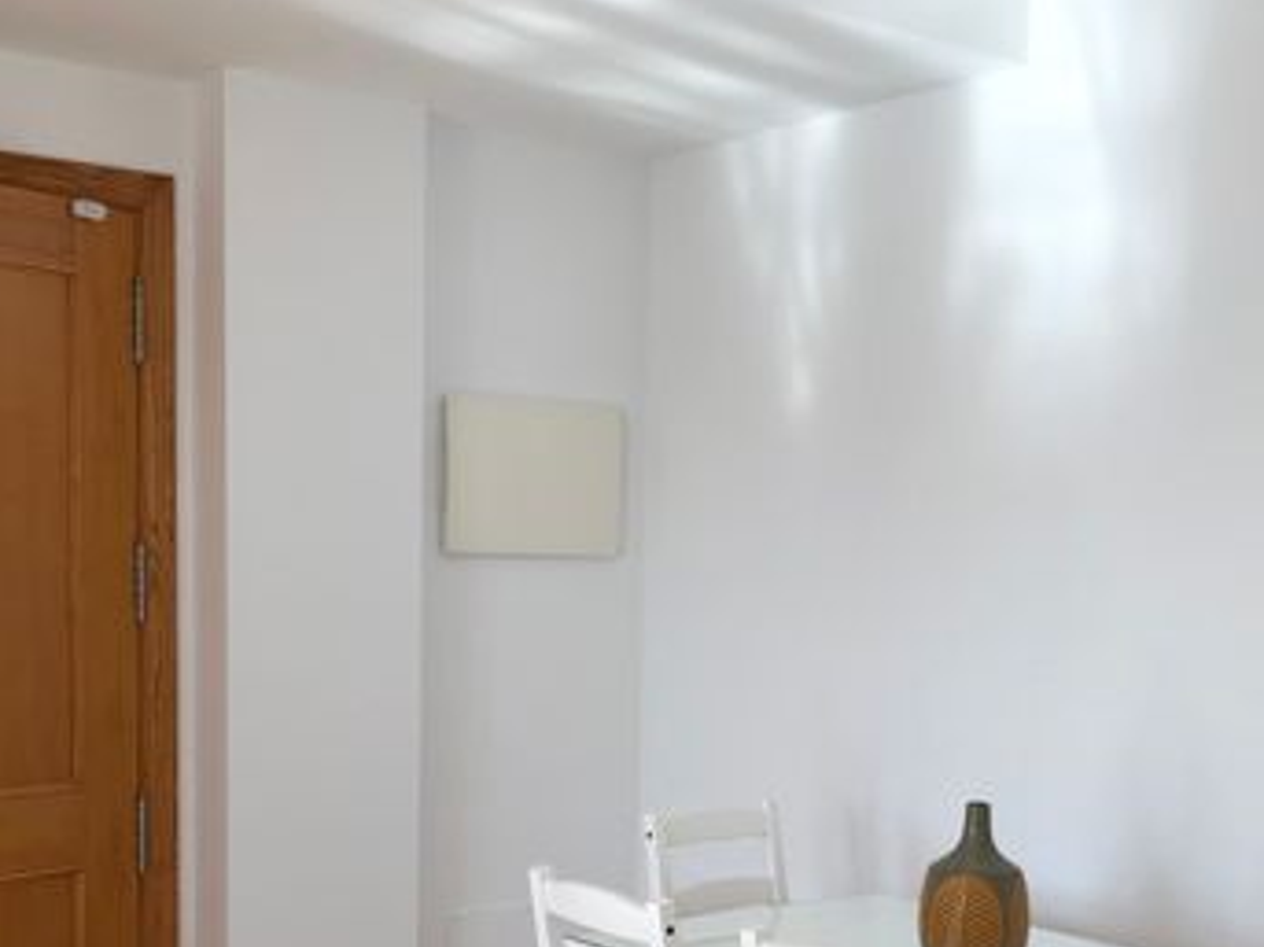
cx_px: 689
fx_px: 1789
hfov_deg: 38.9
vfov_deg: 29.0
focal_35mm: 49
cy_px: 752
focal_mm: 3.99
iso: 20
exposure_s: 1/273
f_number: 1.8
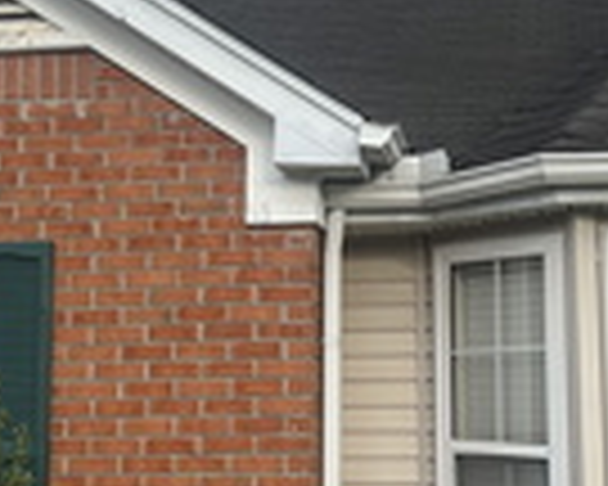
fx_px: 1350
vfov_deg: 20.4
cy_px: 252
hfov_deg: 25.4
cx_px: 324
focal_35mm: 75
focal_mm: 5.7
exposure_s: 1/1621
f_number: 1.5
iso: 50
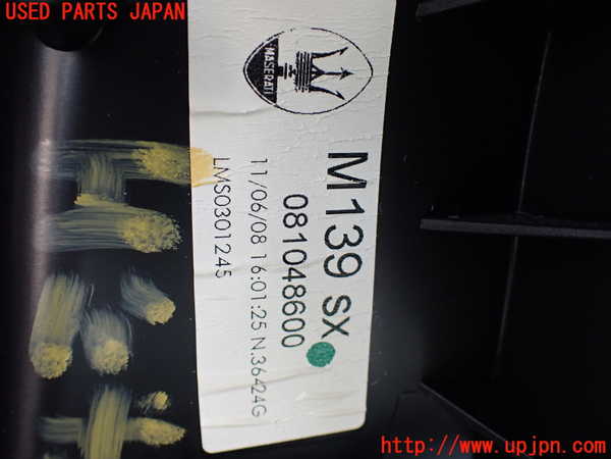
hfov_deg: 60.0
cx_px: 306
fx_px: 530
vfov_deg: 46.8
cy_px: 230
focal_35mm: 30
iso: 250
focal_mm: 5.4
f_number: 2.3
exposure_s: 1/125
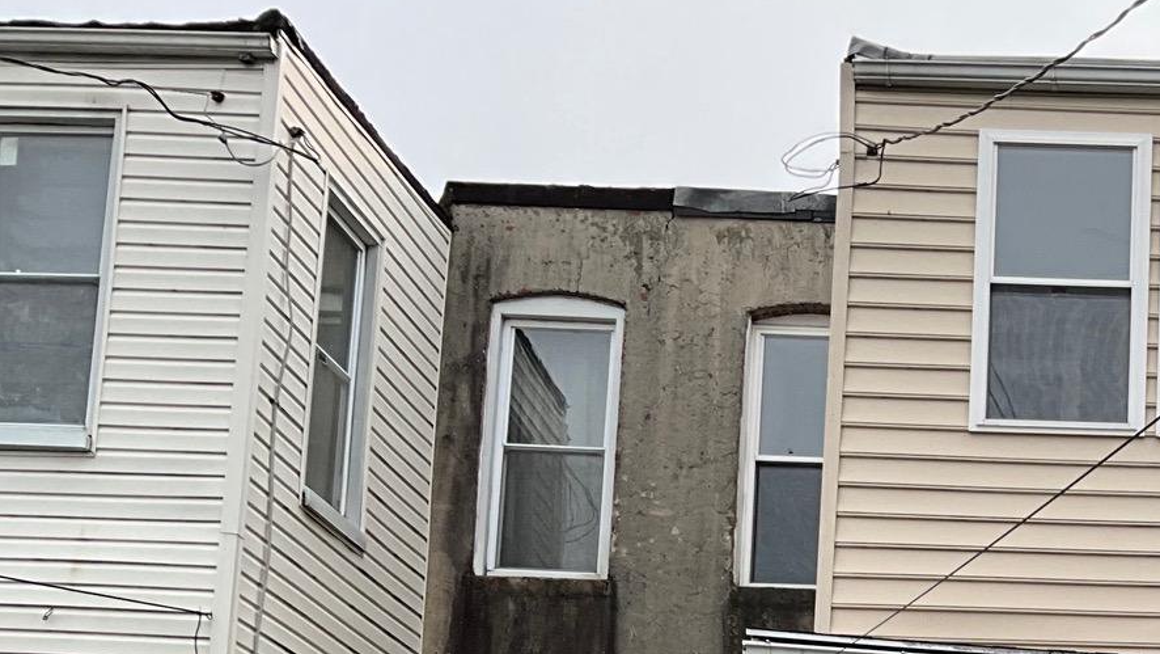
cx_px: 1254
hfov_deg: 26.8
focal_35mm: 73
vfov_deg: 15.5
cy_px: 929
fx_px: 2246
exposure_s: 1/495
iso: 25
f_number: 1.8
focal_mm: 3
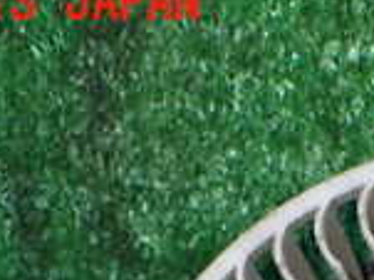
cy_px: 530
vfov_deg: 11.4
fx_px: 1285
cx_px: 493
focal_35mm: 119
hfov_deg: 15.7
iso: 800
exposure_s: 1/40
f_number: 2.3
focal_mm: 5.4
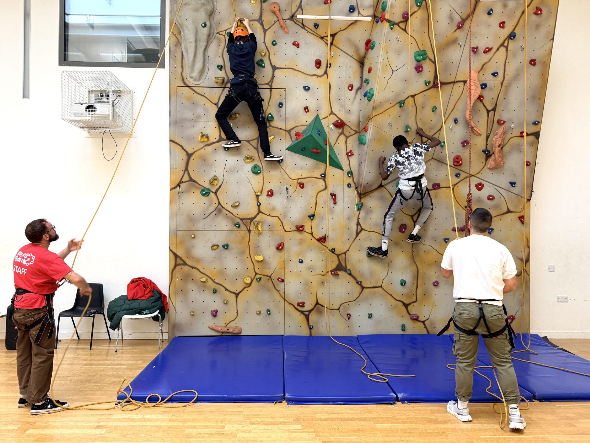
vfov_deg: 56.8
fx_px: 409
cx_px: 295
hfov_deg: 71.6
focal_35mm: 24
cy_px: 222
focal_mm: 6.76
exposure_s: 1/100
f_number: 1.78
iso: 200
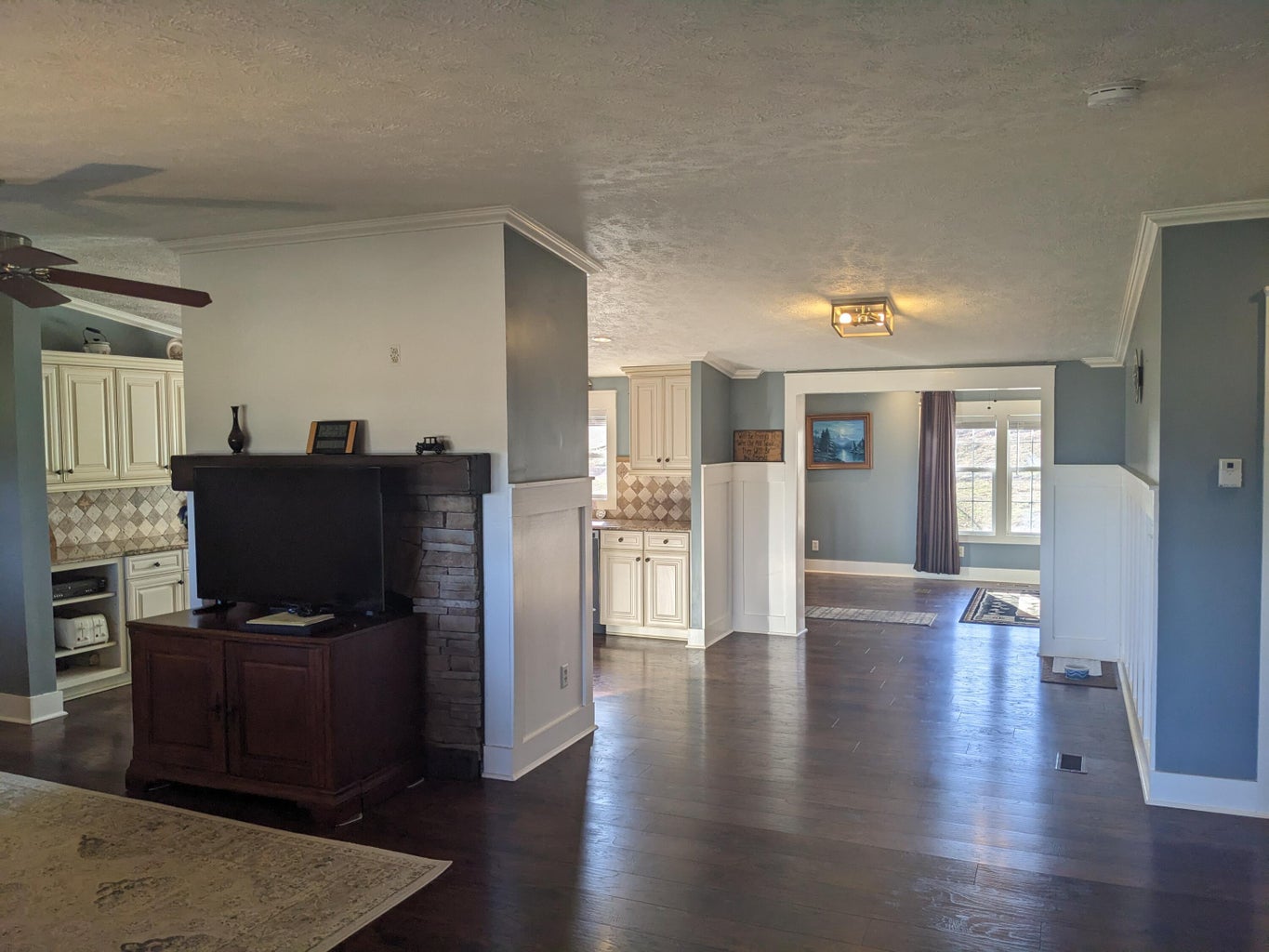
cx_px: 634
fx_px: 990
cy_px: 476
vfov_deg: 51.4
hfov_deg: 65.3
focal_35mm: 27
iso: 52
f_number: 1.73
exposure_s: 1/201
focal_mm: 4.38
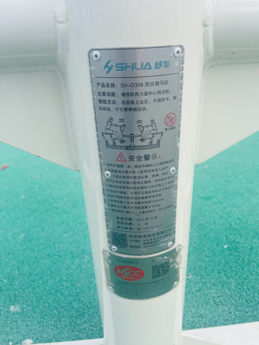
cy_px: 172
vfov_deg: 67.3
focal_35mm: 26
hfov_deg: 53.1
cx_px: 130
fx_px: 259
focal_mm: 4.2
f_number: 1.6
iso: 32
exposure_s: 1/988
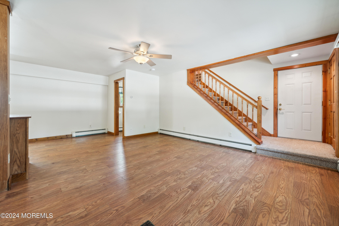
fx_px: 132
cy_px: 113
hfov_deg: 104.3
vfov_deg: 81.2
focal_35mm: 14
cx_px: 170
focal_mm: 14
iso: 200
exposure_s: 1/3.33
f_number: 8
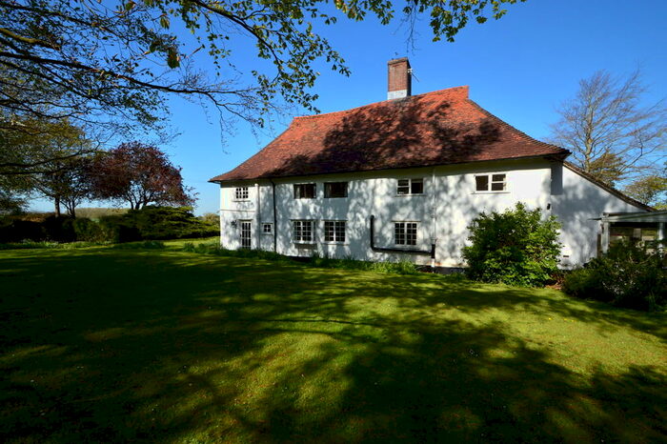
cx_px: 334
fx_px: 278
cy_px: 222
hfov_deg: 100.4
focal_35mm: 15
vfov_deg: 77.3
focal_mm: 10
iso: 400
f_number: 11
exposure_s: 1/400
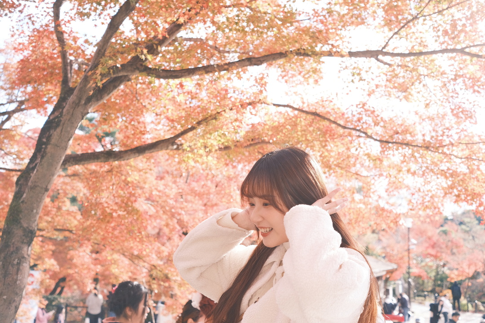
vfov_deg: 32.6
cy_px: 162
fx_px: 552
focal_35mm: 41
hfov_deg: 47.4
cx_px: 242
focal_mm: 27
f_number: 4
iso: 320
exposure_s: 1/180
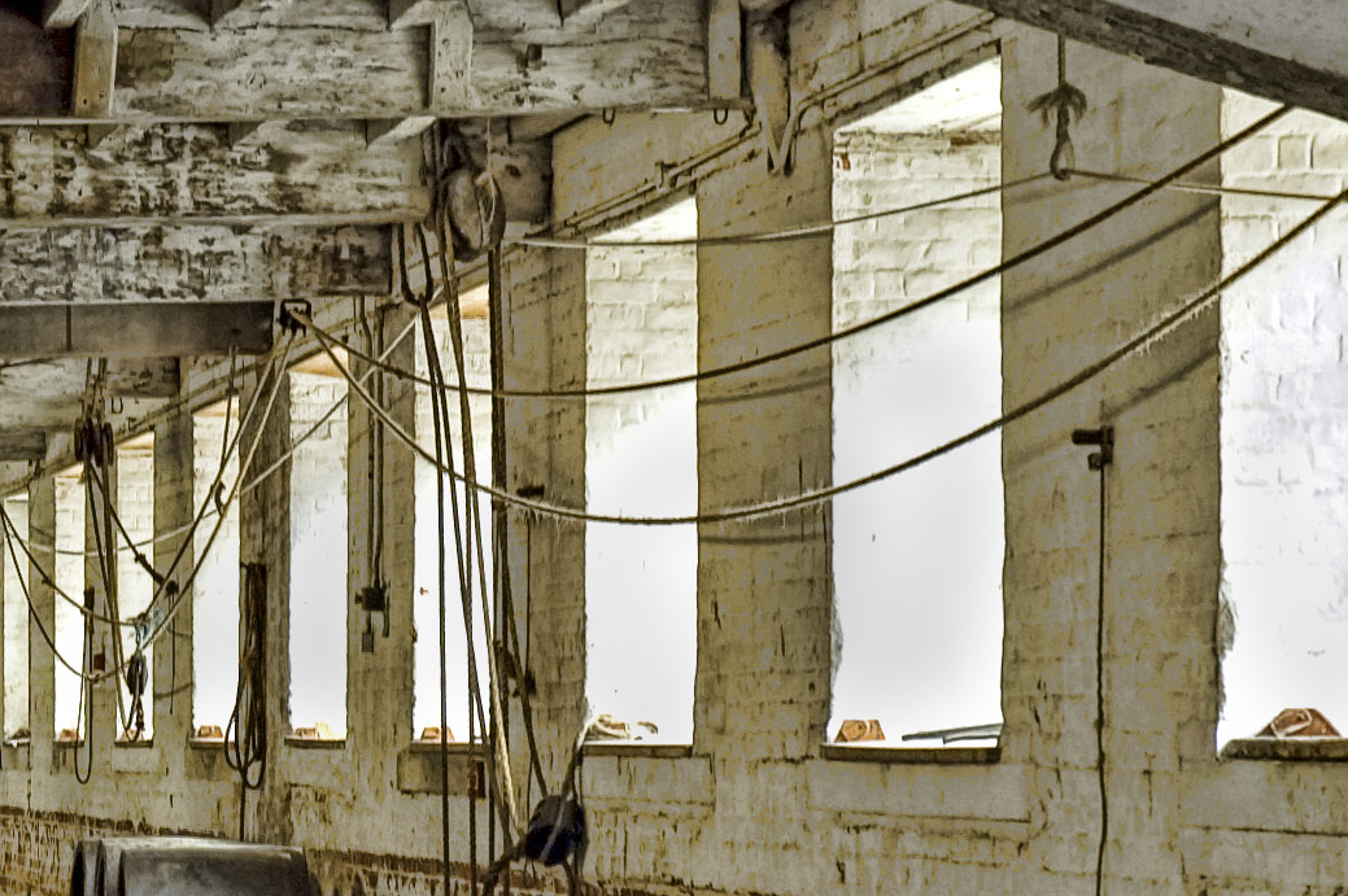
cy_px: 804
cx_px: -483
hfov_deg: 10.5
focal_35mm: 191
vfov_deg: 7.2
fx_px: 7146
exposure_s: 1
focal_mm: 44
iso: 250
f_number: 6.7
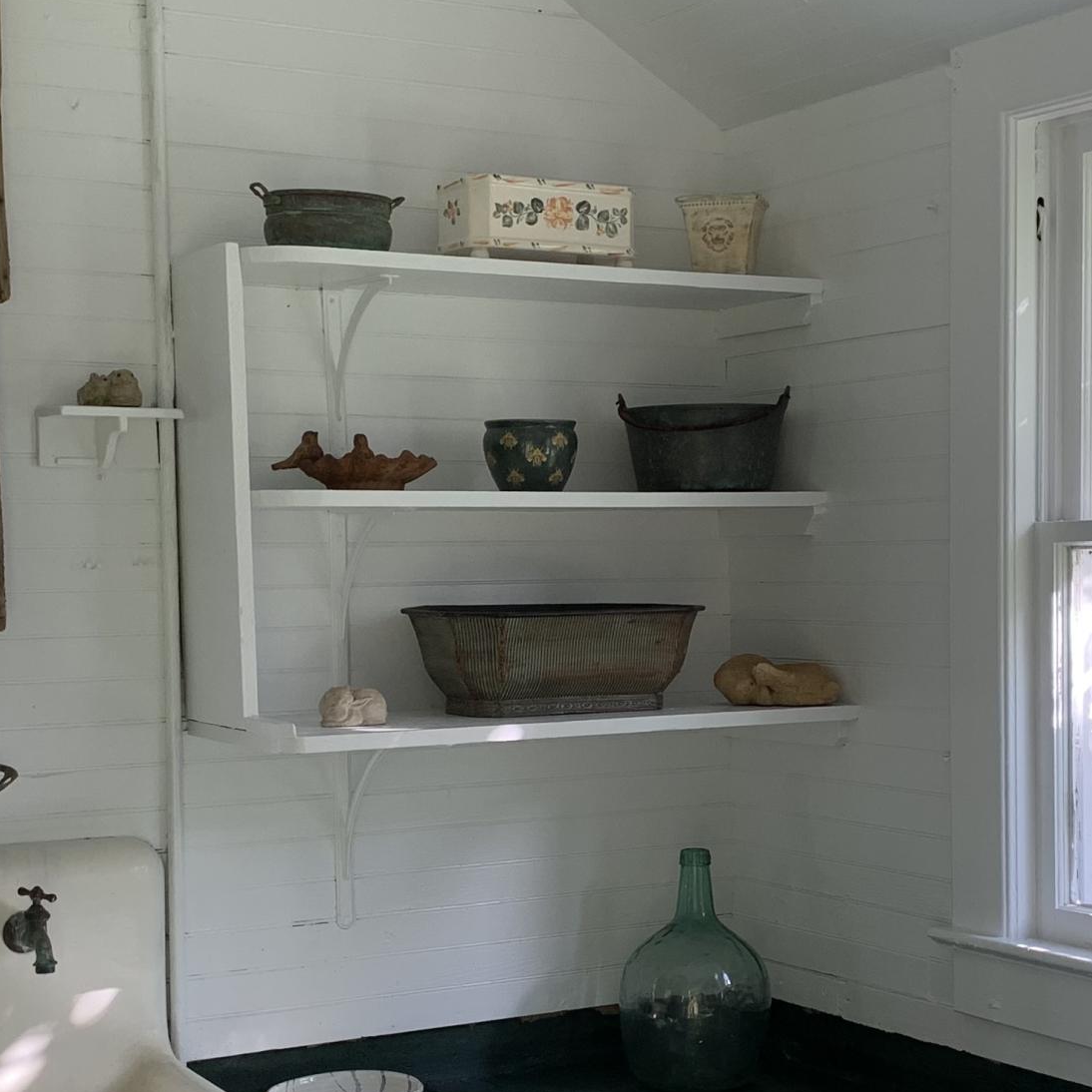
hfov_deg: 27.2
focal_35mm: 63
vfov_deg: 27.2
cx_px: 664
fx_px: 2248
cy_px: 712
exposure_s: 1/121
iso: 40
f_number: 1.8
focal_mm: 4.25
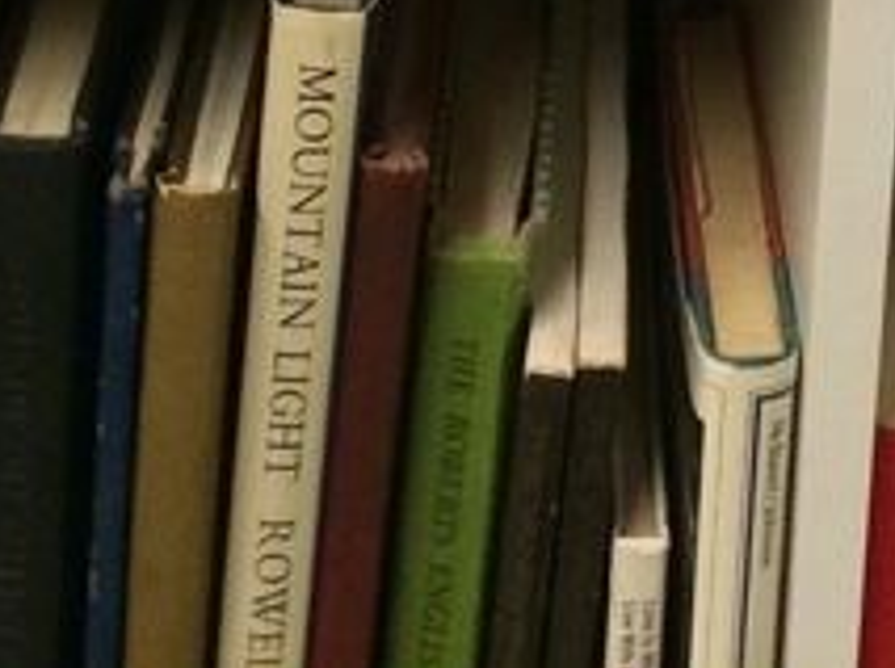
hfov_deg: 15.3
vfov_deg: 10.5
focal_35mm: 127
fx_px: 3278
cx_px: 840
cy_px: -746
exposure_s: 1/30
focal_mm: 4.12
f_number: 2.2
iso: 320
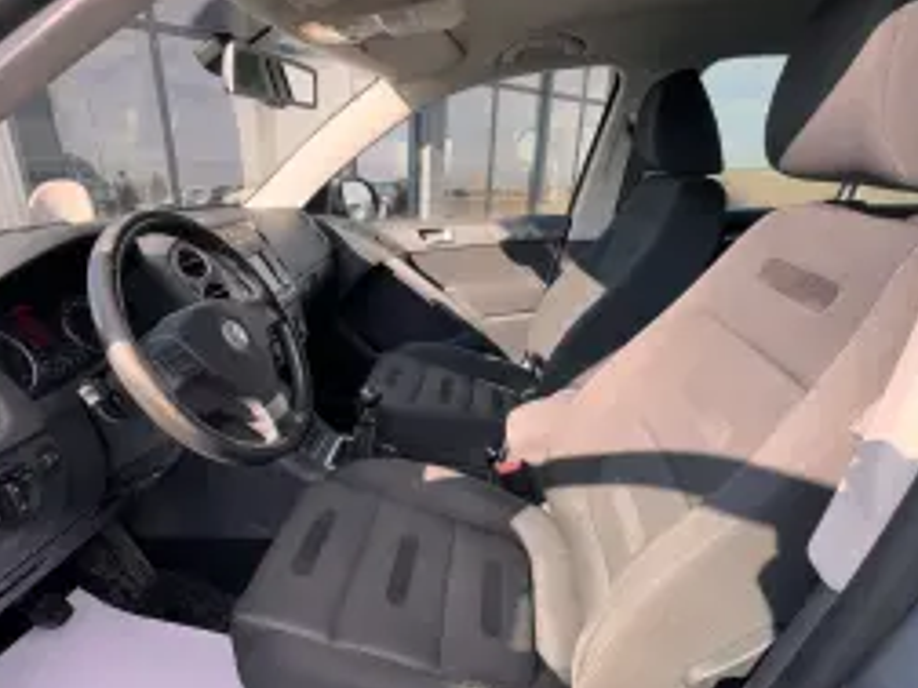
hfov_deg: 81.5
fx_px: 530
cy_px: 400
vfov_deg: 65.6
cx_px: 412
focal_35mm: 20
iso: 40
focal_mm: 2.22
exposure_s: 1/168
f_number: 2.2
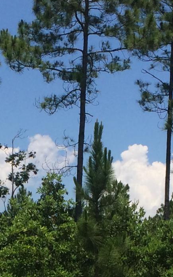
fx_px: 1033
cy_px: 335
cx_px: 5
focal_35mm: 137
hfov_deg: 9.5
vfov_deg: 14.7
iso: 40
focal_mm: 4.12
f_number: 2.2
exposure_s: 1/3425
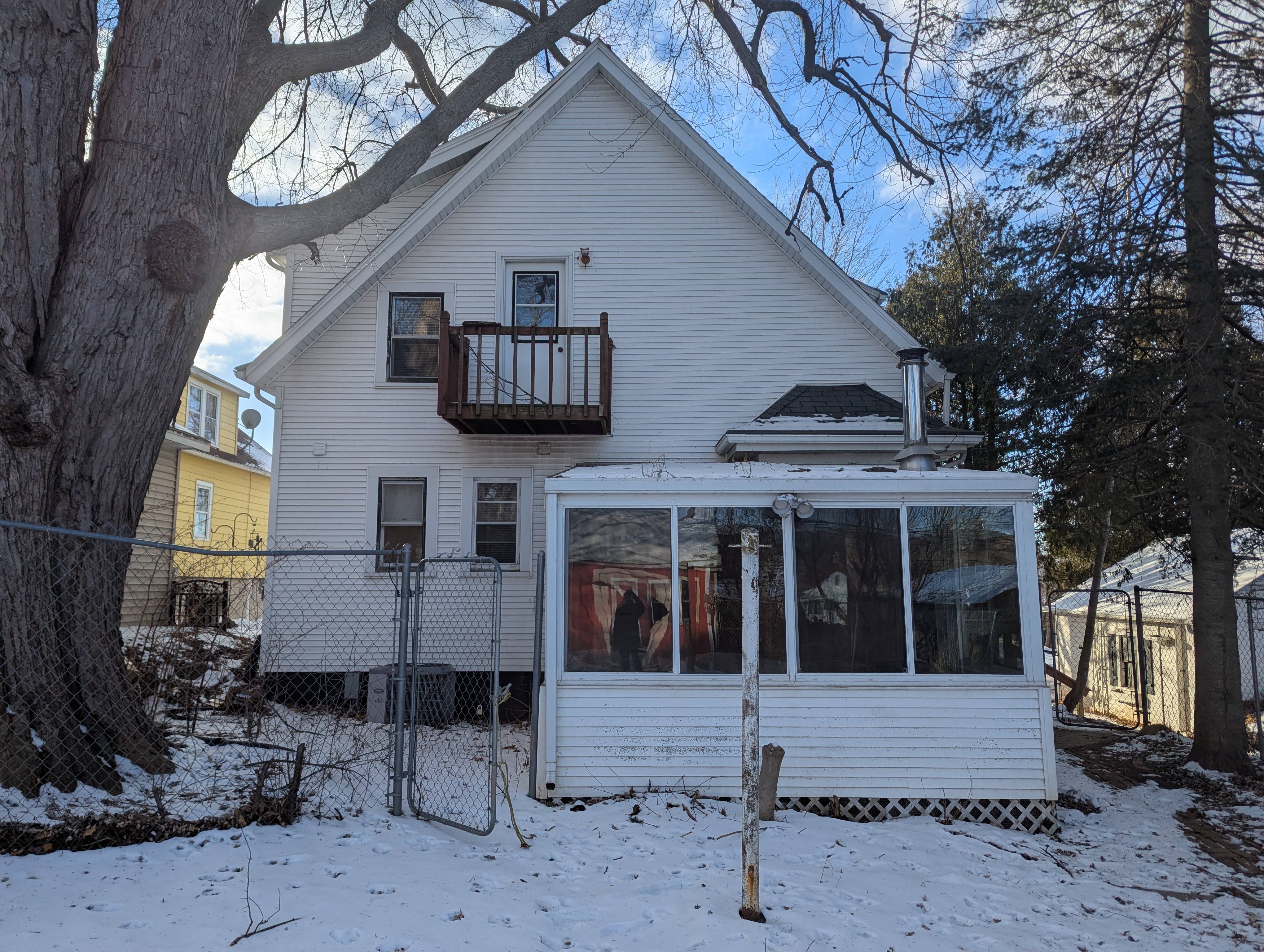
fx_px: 878
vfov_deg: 56.9
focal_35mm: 24
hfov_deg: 71.5
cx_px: 632
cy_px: 476
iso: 25
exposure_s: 1/1471
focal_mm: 6.81
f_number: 1.85
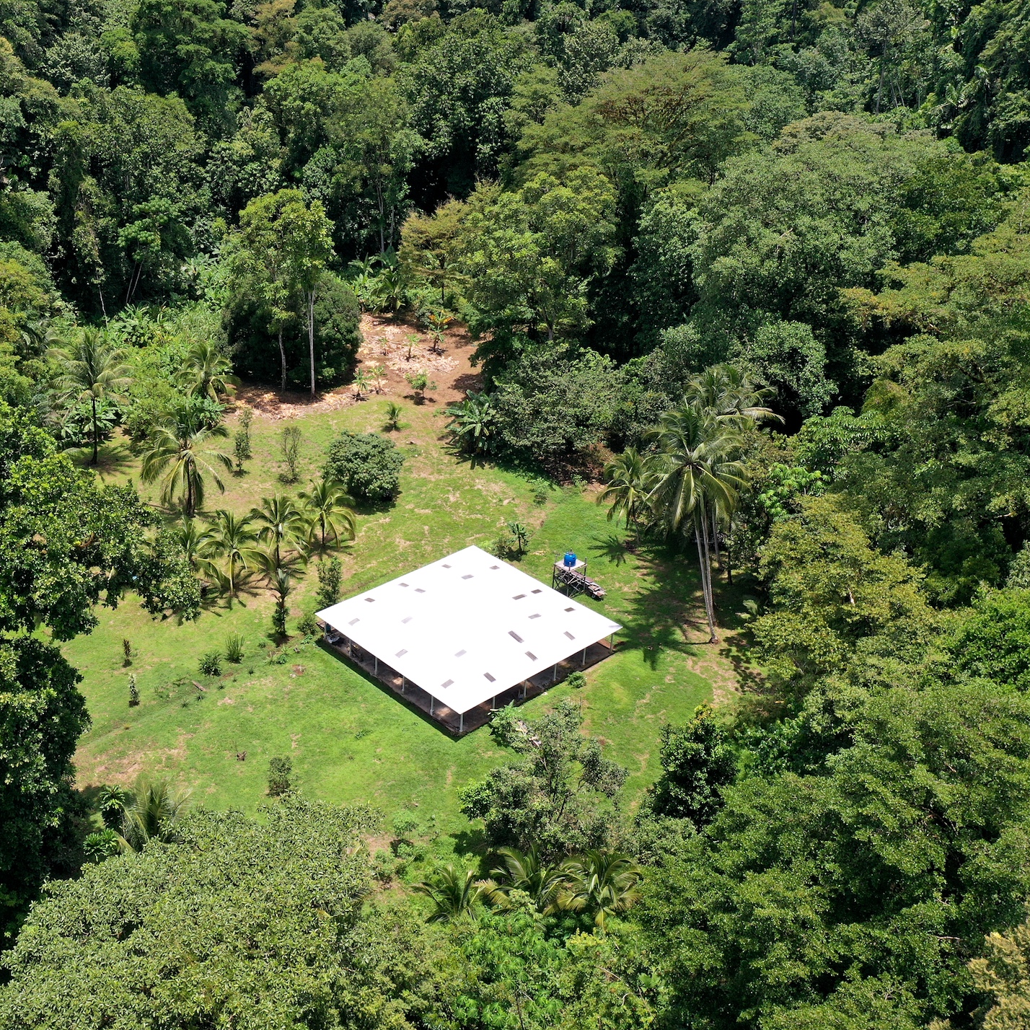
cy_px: 516
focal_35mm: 36
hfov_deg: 45.6
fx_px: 1212
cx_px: 375
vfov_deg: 46.0
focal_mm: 10.26
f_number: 5.6
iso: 100
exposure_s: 1/400
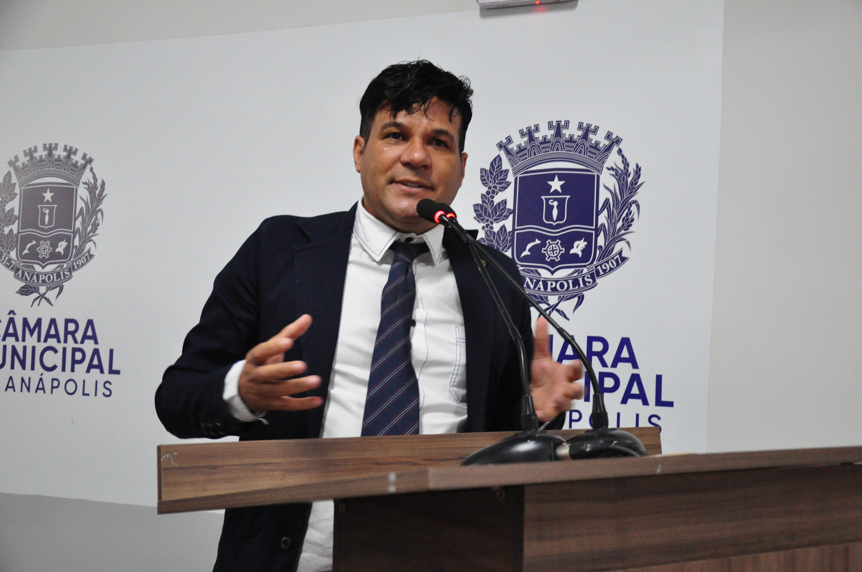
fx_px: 1435
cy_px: 286
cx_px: 431
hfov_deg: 33.4
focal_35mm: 60
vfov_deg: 22.6
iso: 2000
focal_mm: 40
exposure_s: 1/60
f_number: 4.5
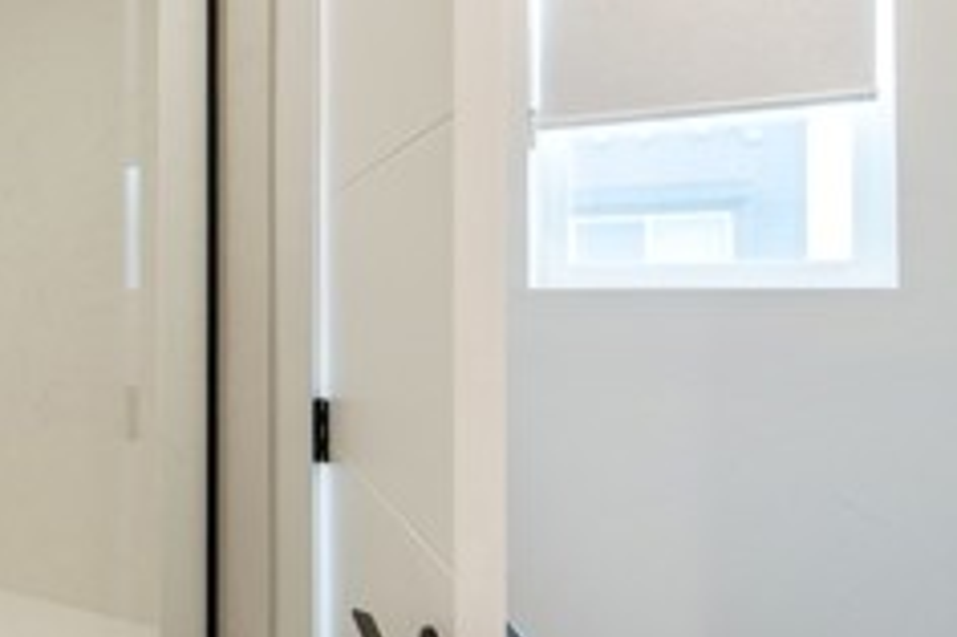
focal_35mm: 38
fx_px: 1009
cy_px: 308
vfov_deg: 35.0
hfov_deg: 41.2
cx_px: -81
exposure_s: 1/160
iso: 400
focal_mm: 14
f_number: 2.8
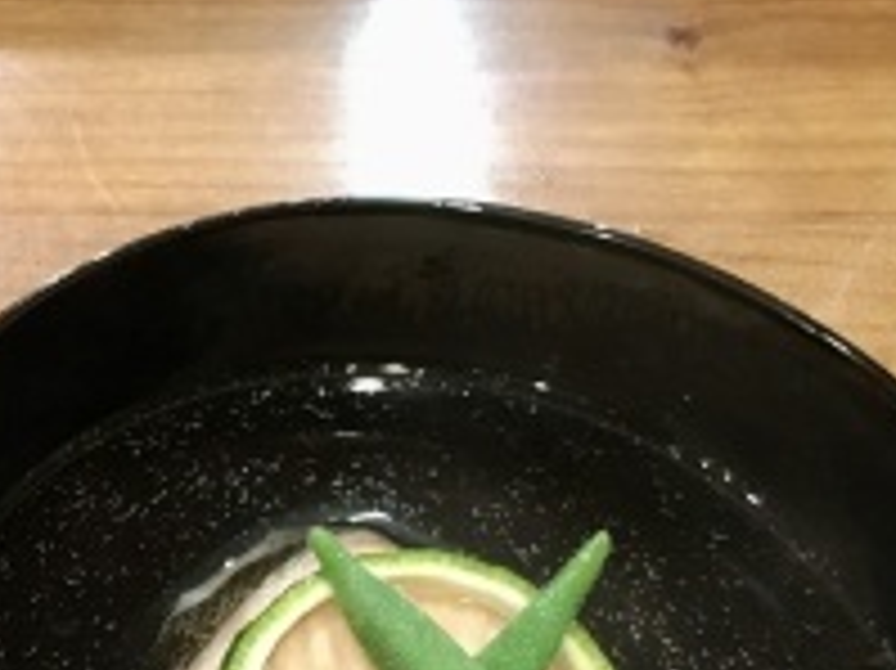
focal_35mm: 73
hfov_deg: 25.1
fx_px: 1888
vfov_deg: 19.5
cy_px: 699
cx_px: -41
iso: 200
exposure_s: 1/20
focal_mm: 4.15
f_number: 2.2
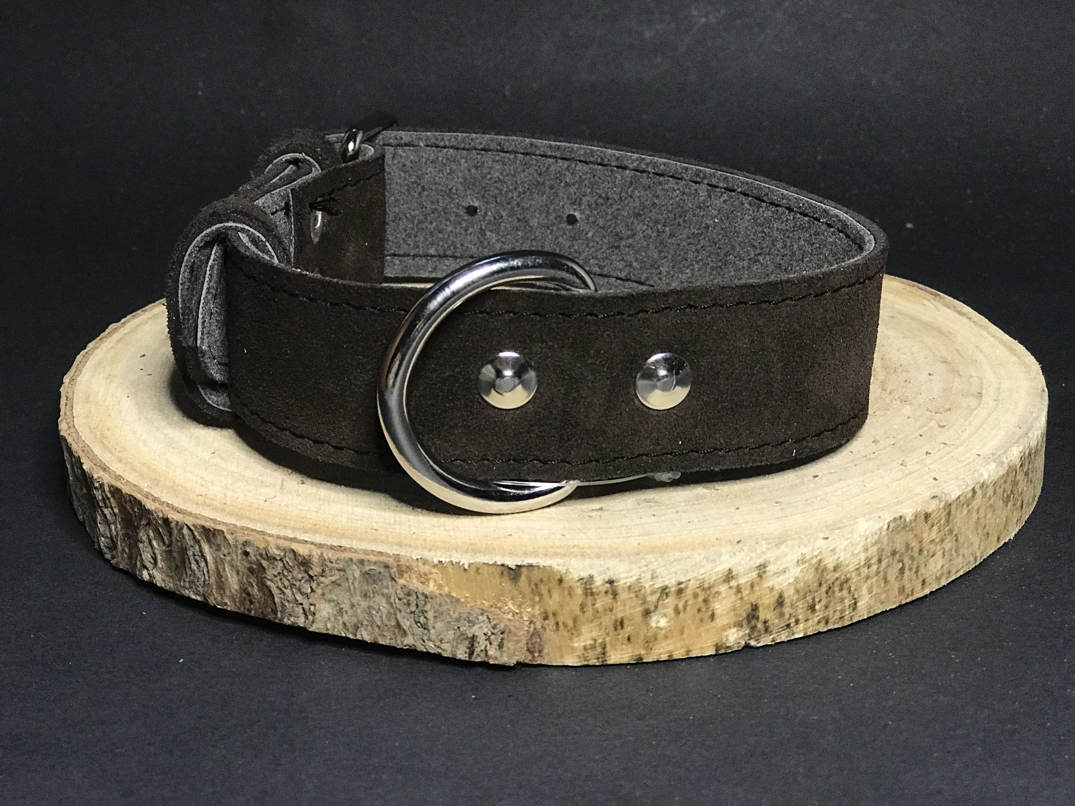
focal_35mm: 57
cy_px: 403
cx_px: 538
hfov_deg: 33.8
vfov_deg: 25.7
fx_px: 1770
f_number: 2.8
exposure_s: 1/50
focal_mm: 6.6
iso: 200
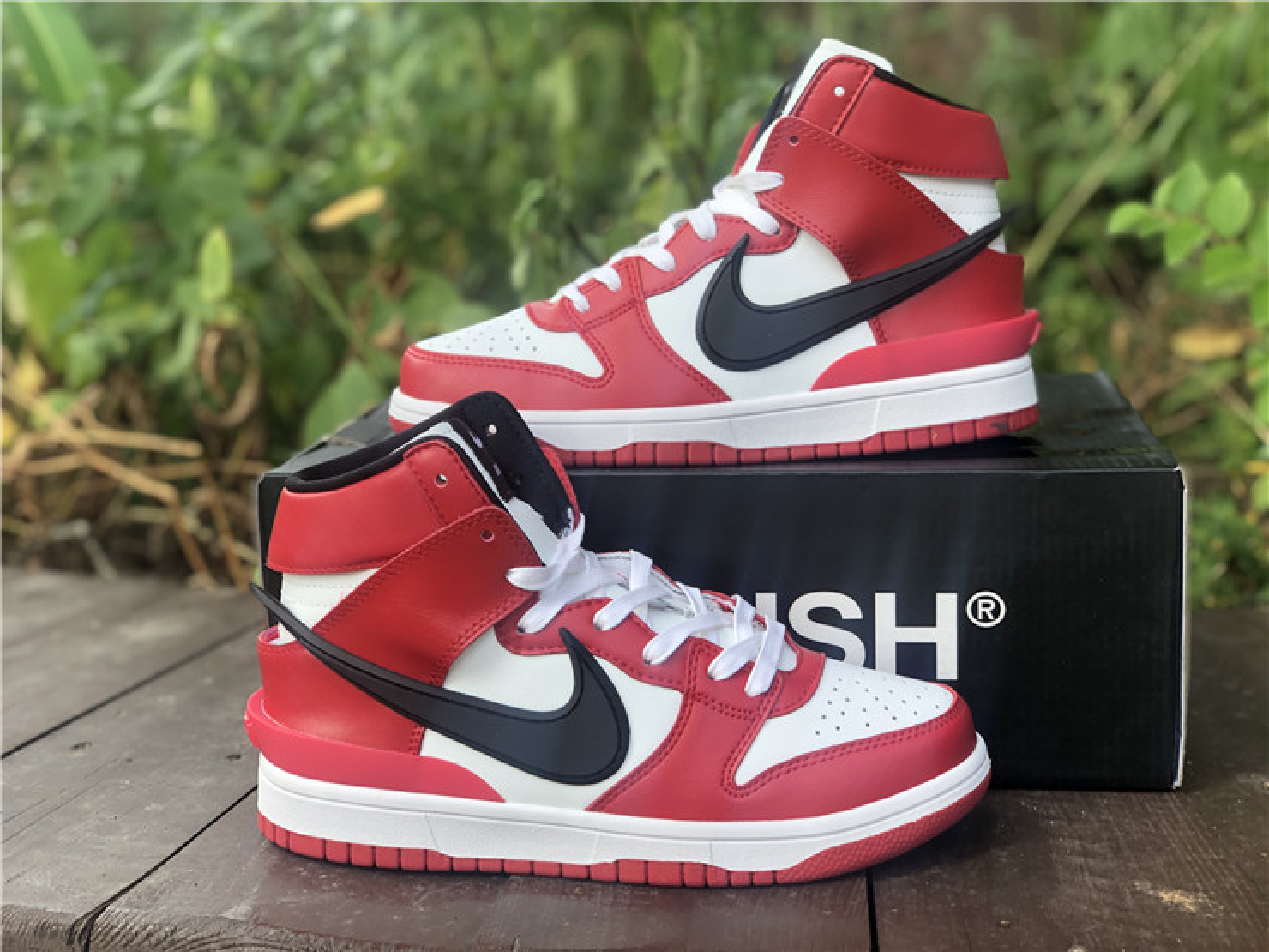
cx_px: 634
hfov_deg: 36.8
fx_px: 1906
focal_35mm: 52
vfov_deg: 28.0
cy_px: 476
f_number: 2.4
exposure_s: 1/173
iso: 16
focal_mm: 6
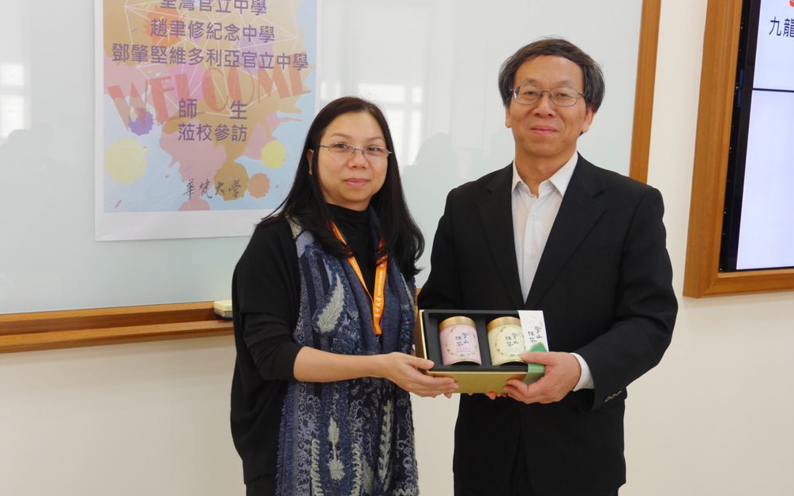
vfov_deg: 23.9
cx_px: 401
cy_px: 301
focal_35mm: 54
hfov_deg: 37.5
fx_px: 1168
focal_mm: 25
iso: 400
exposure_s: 1/60
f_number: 5
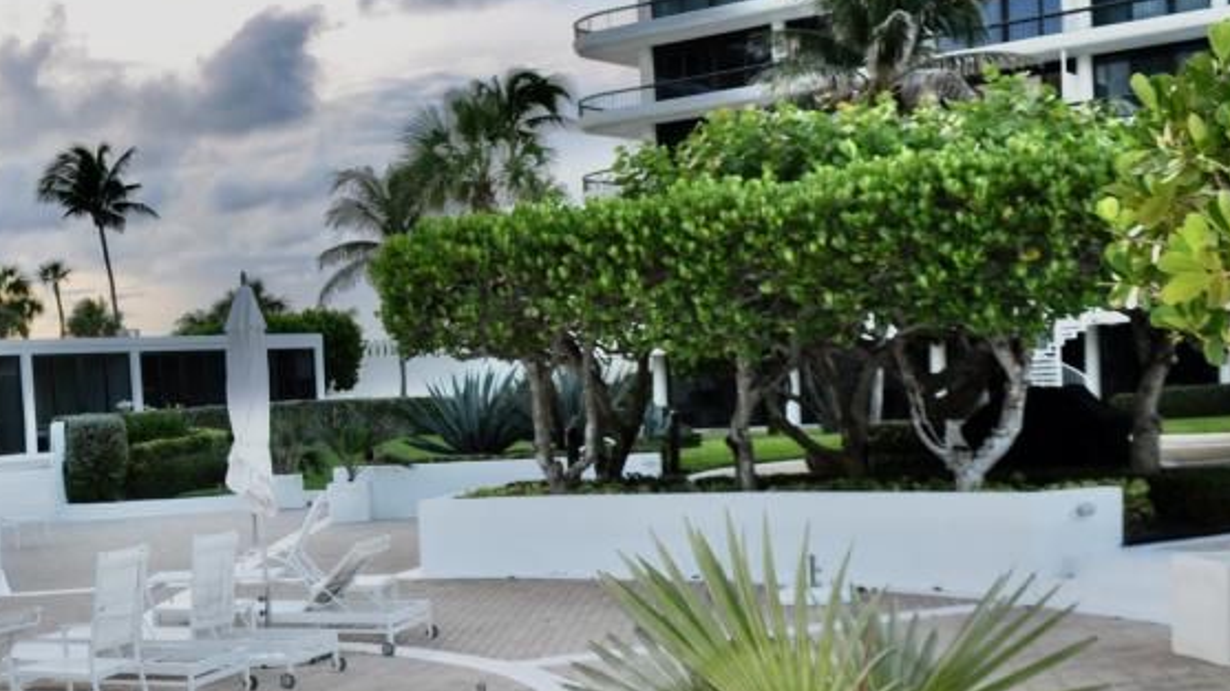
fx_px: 1793
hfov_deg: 36.2
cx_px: 192
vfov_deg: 21.6
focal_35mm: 55
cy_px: 517
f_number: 7.1
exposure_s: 1/200
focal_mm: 18
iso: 200
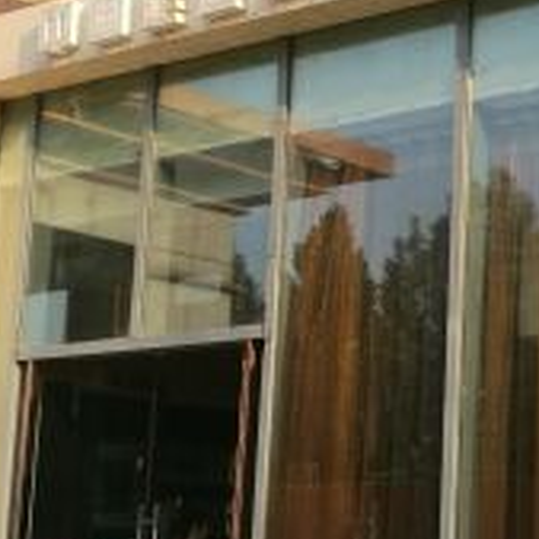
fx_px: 1744
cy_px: 254
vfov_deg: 17.6
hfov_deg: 17.3
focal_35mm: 99
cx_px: 510
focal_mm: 4.5
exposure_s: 1/346
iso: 50
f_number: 2.2
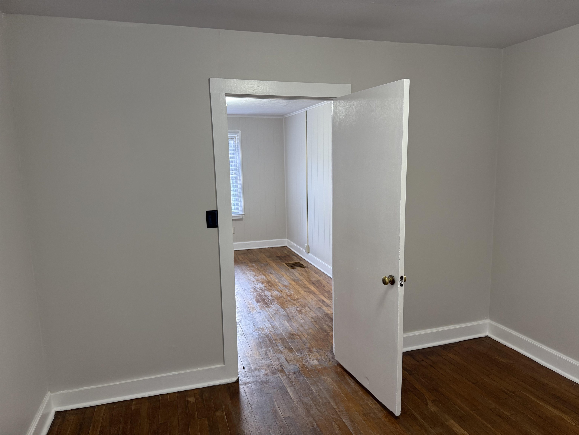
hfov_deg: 71.6
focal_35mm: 24
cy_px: 218
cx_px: 290
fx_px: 401
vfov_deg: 56.8
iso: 200
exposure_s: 1/60
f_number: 1.78
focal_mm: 6.76
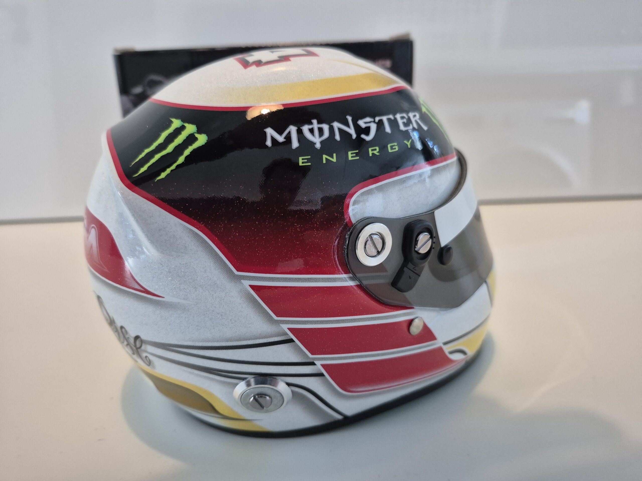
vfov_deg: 58.9
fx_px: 427
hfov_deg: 73.9
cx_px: 321
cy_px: 240
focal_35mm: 23
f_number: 1.8
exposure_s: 1/100
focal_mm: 5.4
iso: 800
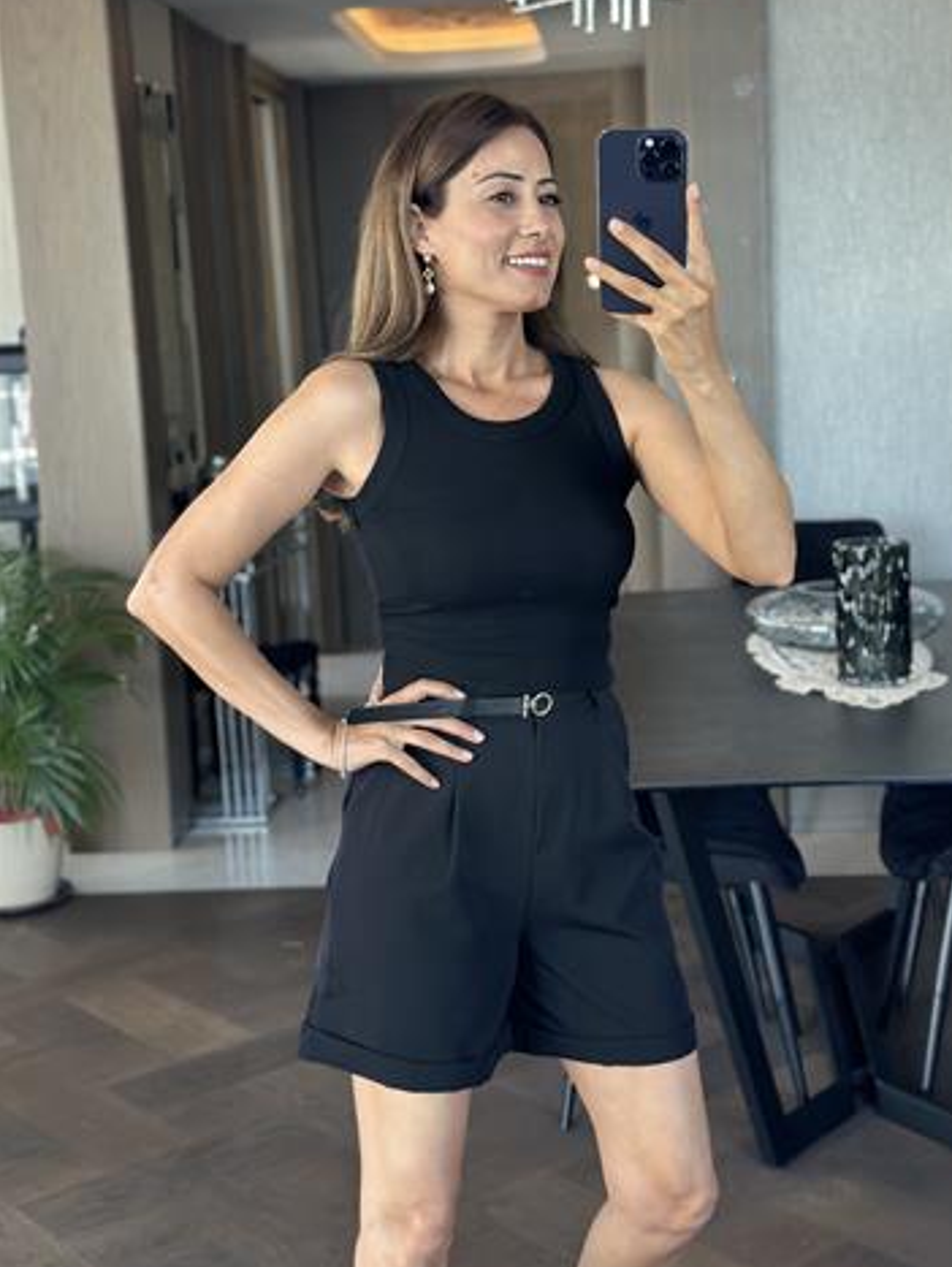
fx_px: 1904
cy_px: 608
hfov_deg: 28.1
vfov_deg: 36.8
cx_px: 510
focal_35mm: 52
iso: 125
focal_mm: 6.86
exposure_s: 1/87
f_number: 1.78
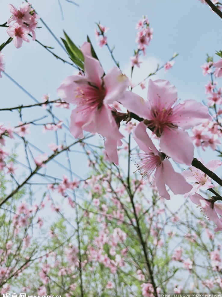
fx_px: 222
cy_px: 147
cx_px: 113
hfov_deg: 53.0
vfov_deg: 67.3
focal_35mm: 26
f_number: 1.7
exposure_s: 1/1557
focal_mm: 4.28
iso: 40
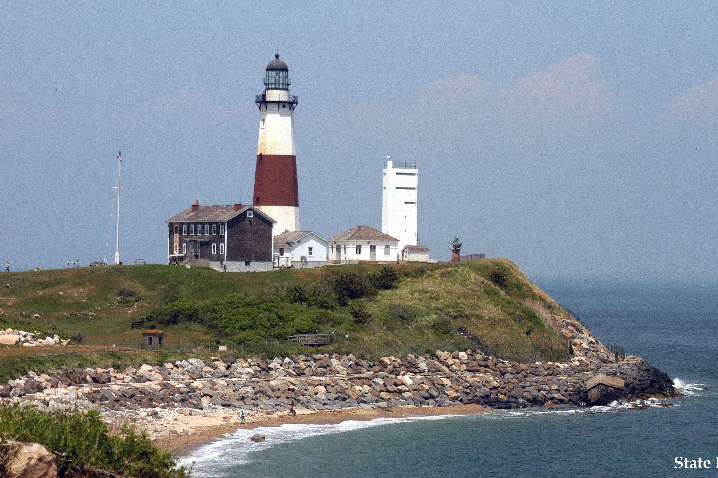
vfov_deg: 8.5
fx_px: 3228
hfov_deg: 12.7
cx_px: 386
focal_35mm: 162
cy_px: 221
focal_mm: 100
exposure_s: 1/2500
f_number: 6.3
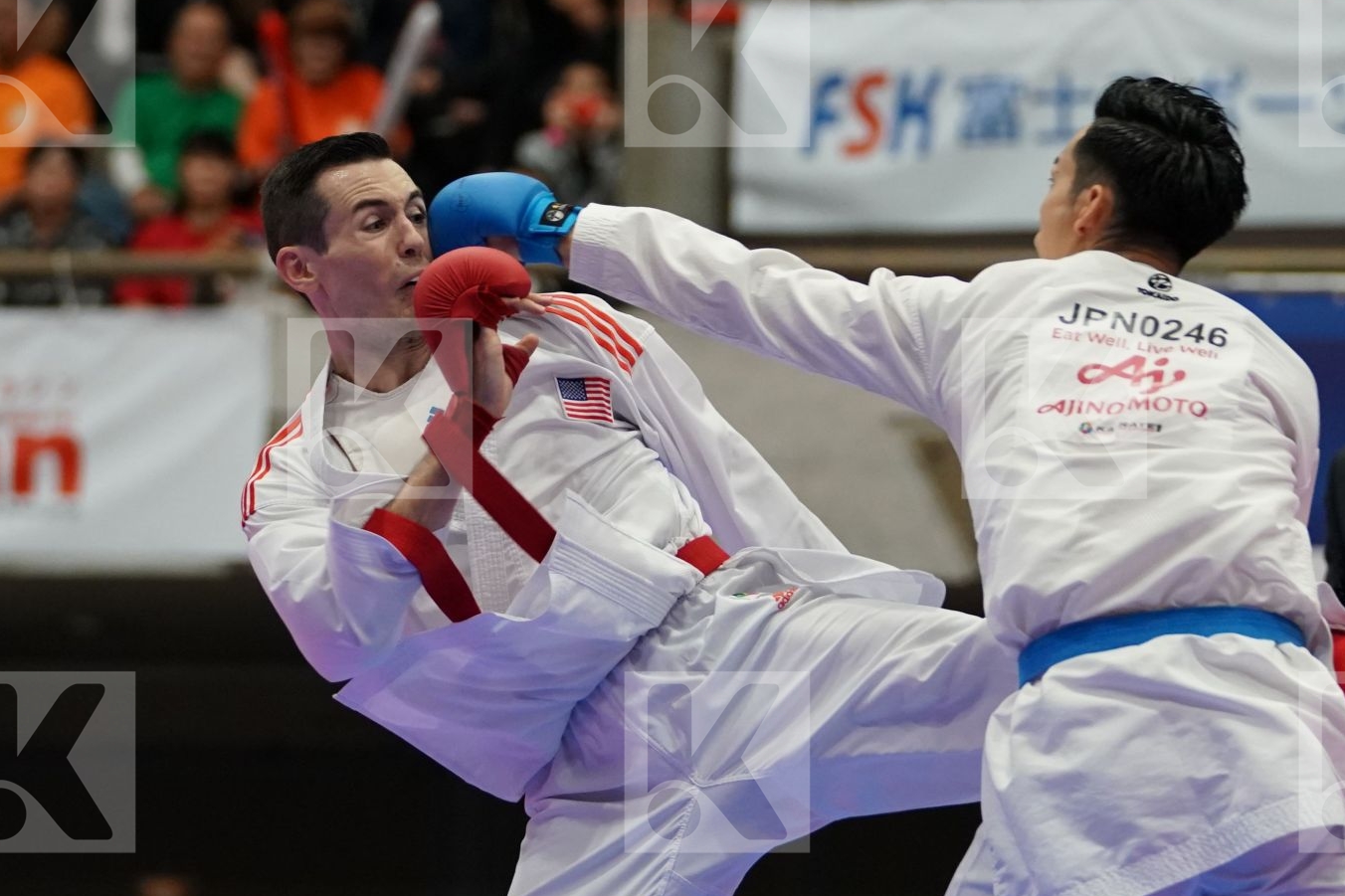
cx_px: 717
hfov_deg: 8.1
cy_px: 409
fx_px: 9451
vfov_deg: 5.4
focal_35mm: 253
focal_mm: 127
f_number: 2.8
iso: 3200
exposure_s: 1/1000
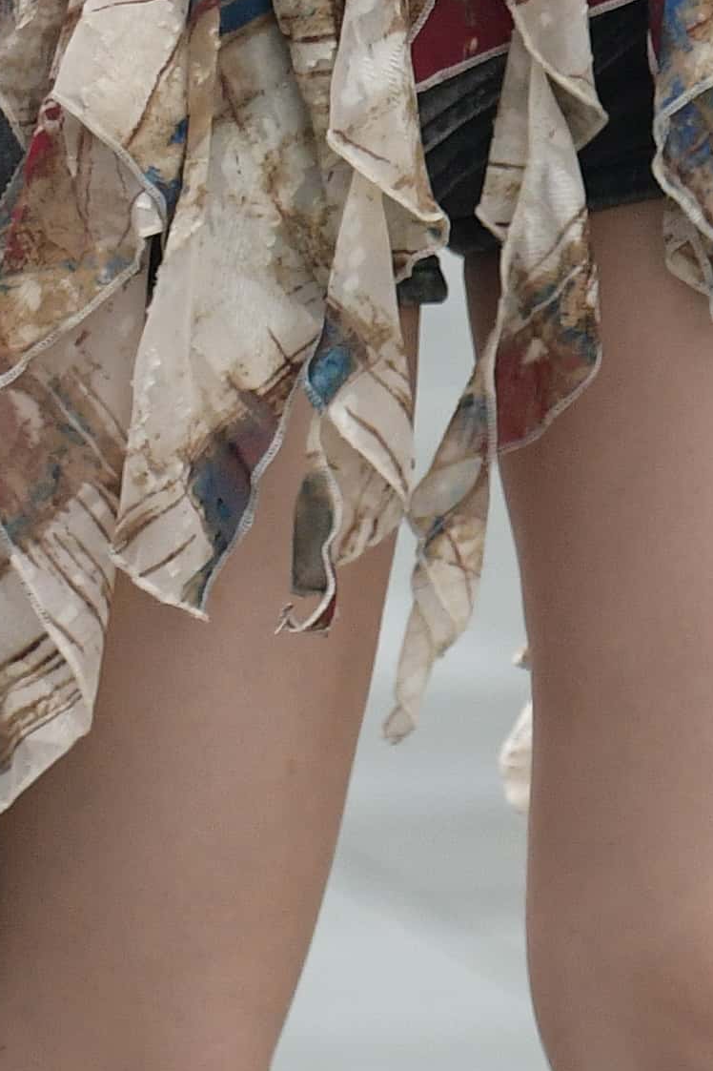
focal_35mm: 1287
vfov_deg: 1.6
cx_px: -1060
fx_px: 38255
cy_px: -544
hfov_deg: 1.1
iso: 800
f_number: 3.5
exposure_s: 1/500
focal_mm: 175
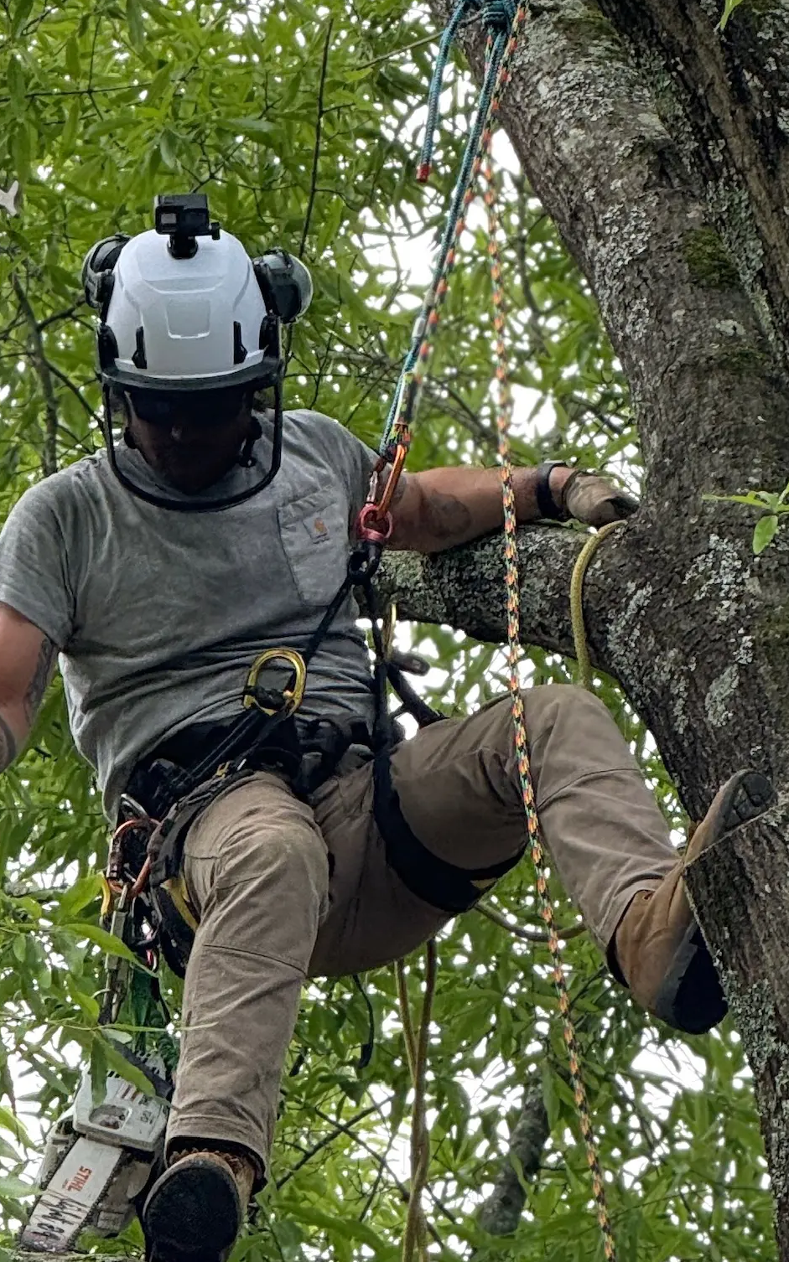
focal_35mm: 173
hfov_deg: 7.6
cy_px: 786
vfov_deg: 12.1
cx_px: 276
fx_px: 5953
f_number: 2.8
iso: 64
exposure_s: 1/267
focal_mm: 15.66
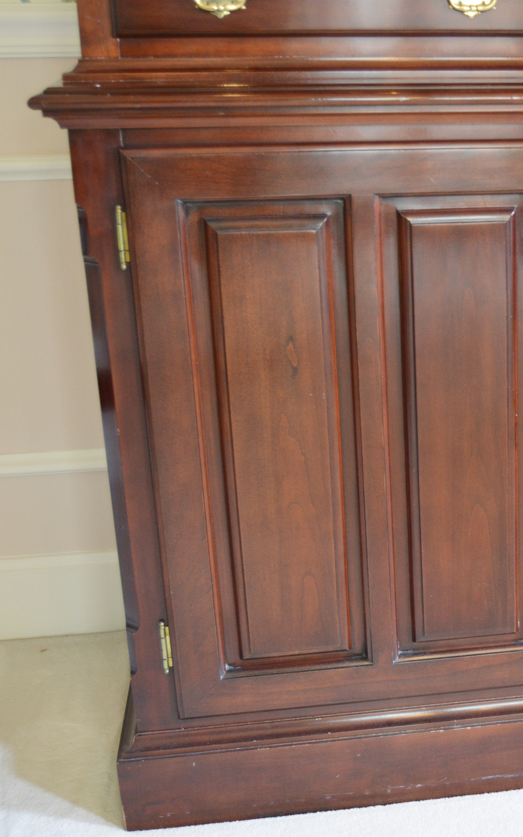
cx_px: 612
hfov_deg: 22.4
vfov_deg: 37.7
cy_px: 413
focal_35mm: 54
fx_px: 1226
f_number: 3.8
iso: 800
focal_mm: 23
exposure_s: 1/30
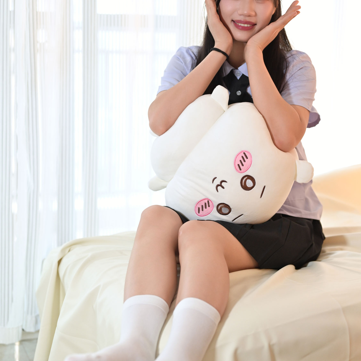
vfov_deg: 26.5
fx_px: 767
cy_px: 165
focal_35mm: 65
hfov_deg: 26.5
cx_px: 181
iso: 1100
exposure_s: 1/100
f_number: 2.5
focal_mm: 50
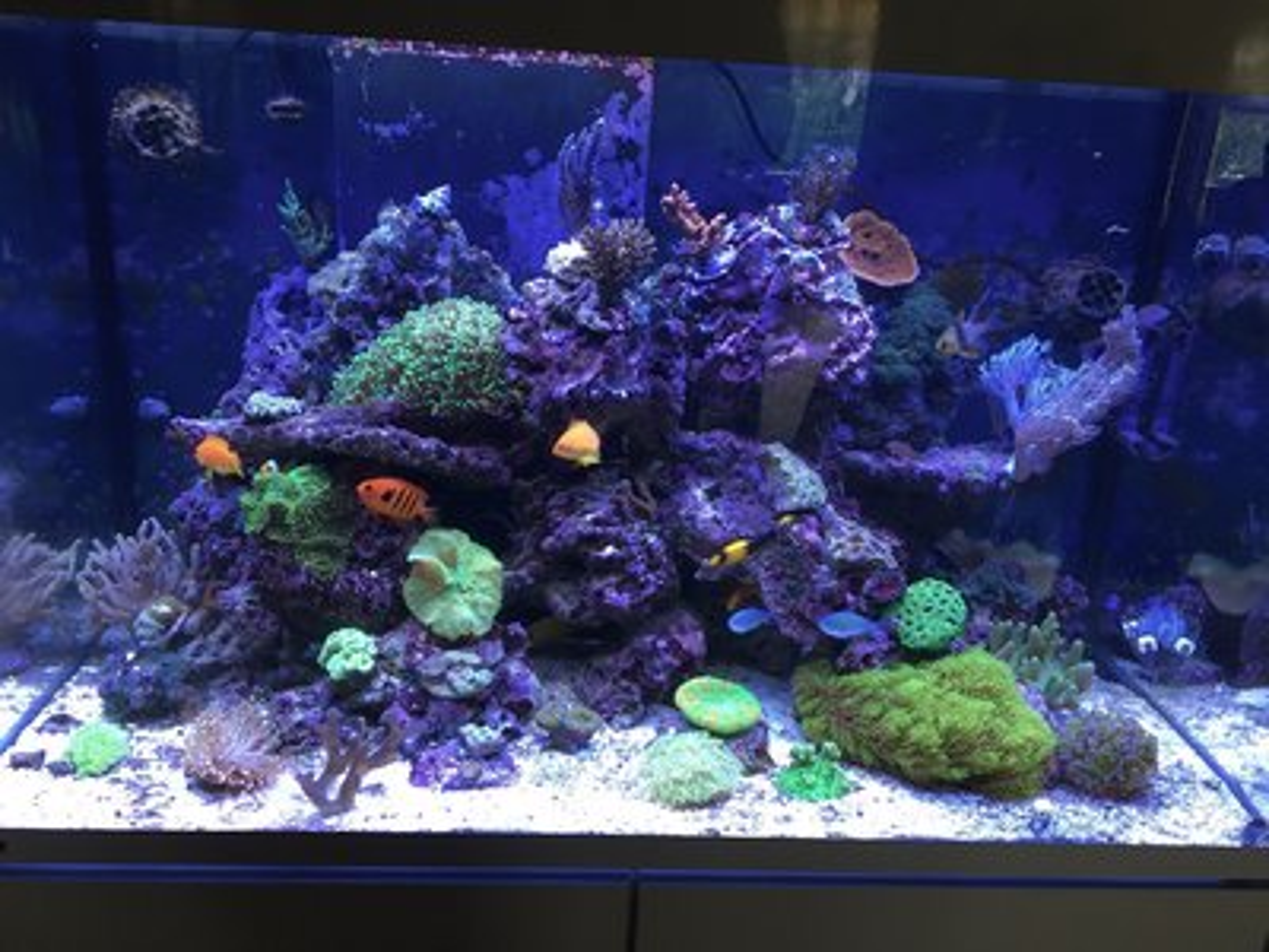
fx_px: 1063
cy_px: 476
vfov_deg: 48.2
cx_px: 634
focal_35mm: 29
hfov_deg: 61.7
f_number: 2.2
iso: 32
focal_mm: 4.15
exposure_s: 1/33
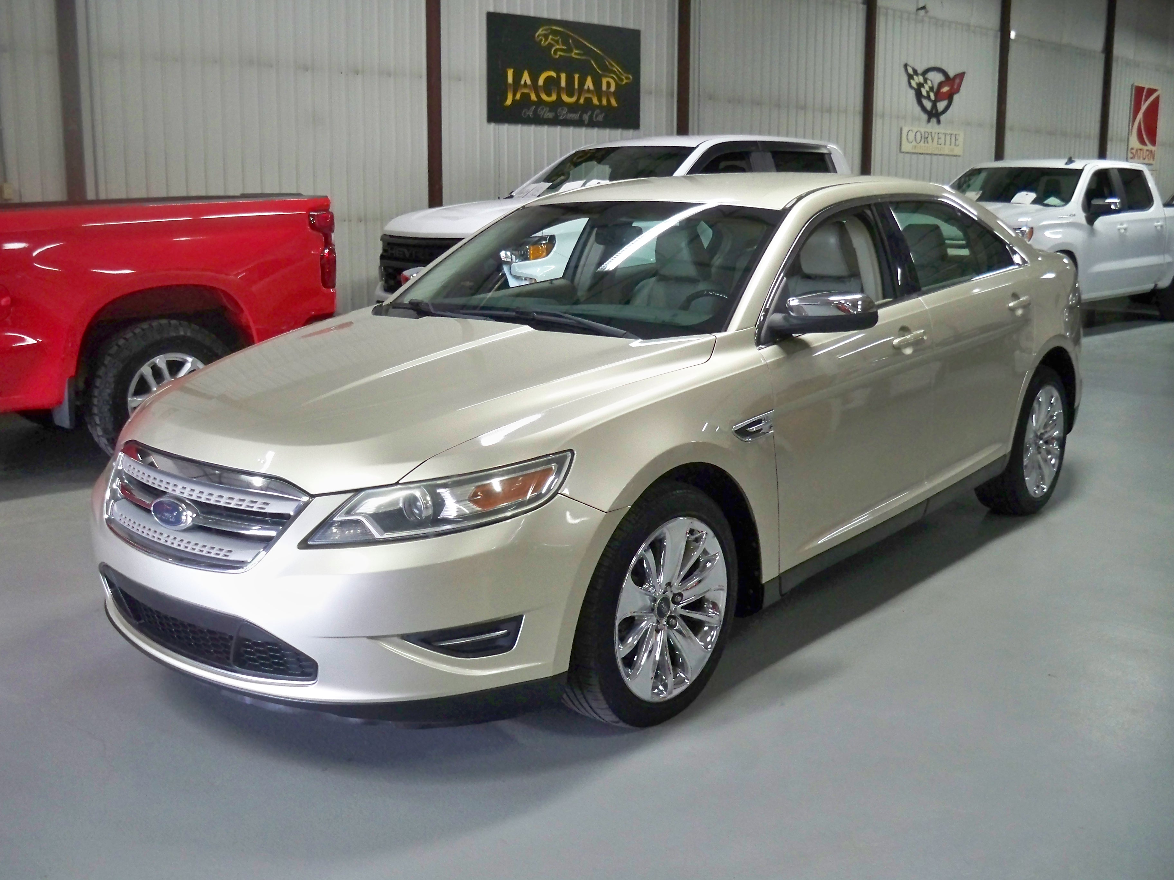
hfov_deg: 52.6
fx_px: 1187
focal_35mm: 35
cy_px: 440
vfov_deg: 40.7
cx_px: 587
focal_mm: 6.3
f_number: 3.1
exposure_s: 1/60
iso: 400
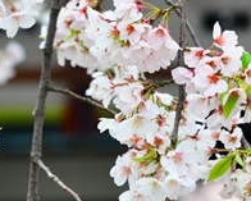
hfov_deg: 4.2
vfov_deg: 3.4
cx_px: 179
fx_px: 3419
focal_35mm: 460
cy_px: -91
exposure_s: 1/200
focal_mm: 120
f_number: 7.1
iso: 400
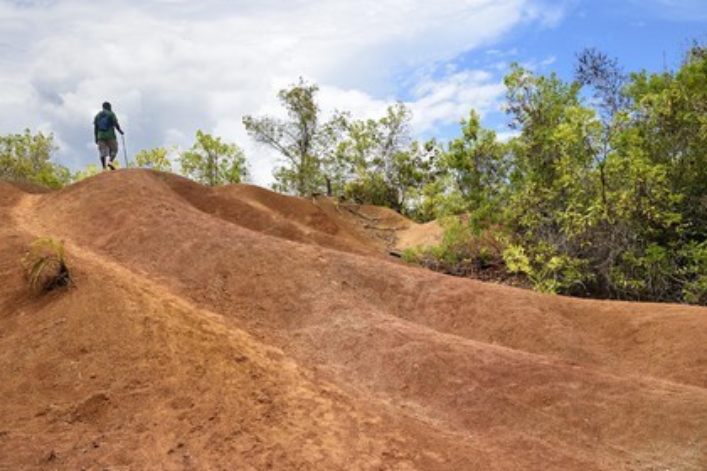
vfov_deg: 33.4
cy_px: 236
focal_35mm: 40
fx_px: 785
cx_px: 354
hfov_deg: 48.5
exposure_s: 1/320
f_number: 13
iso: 200
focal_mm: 40
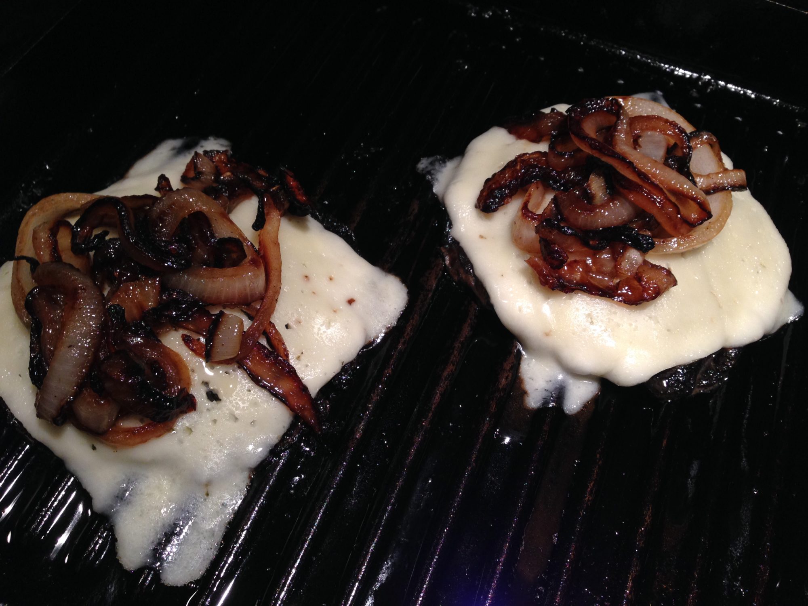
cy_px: 303
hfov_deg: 55.4
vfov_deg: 42.9
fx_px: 770
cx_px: 404
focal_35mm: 33
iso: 80
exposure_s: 1/120
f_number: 2.4
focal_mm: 4.12
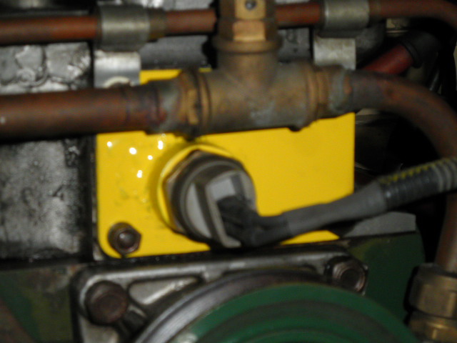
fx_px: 1333
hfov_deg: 19.4
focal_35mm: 101
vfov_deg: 14.6
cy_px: 172
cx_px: 228
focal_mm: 17.8
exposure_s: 1/100
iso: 160
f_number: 5.4
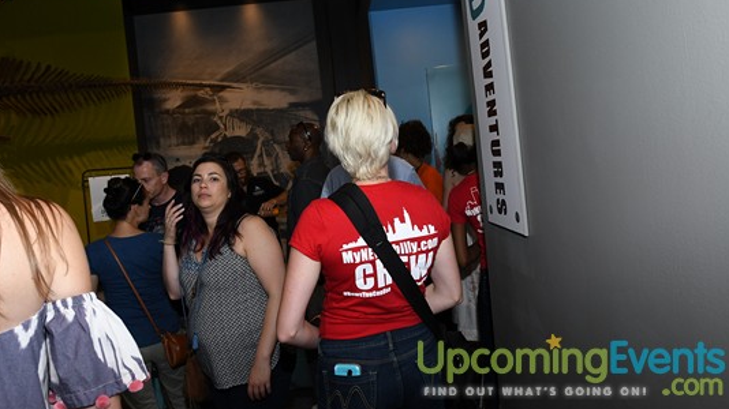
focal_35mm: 28
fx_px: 532
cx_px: 370
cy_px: 167
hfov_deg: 68.8
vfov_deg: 41.9
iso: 800
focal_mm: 17
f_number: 4.5
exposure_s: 1/125
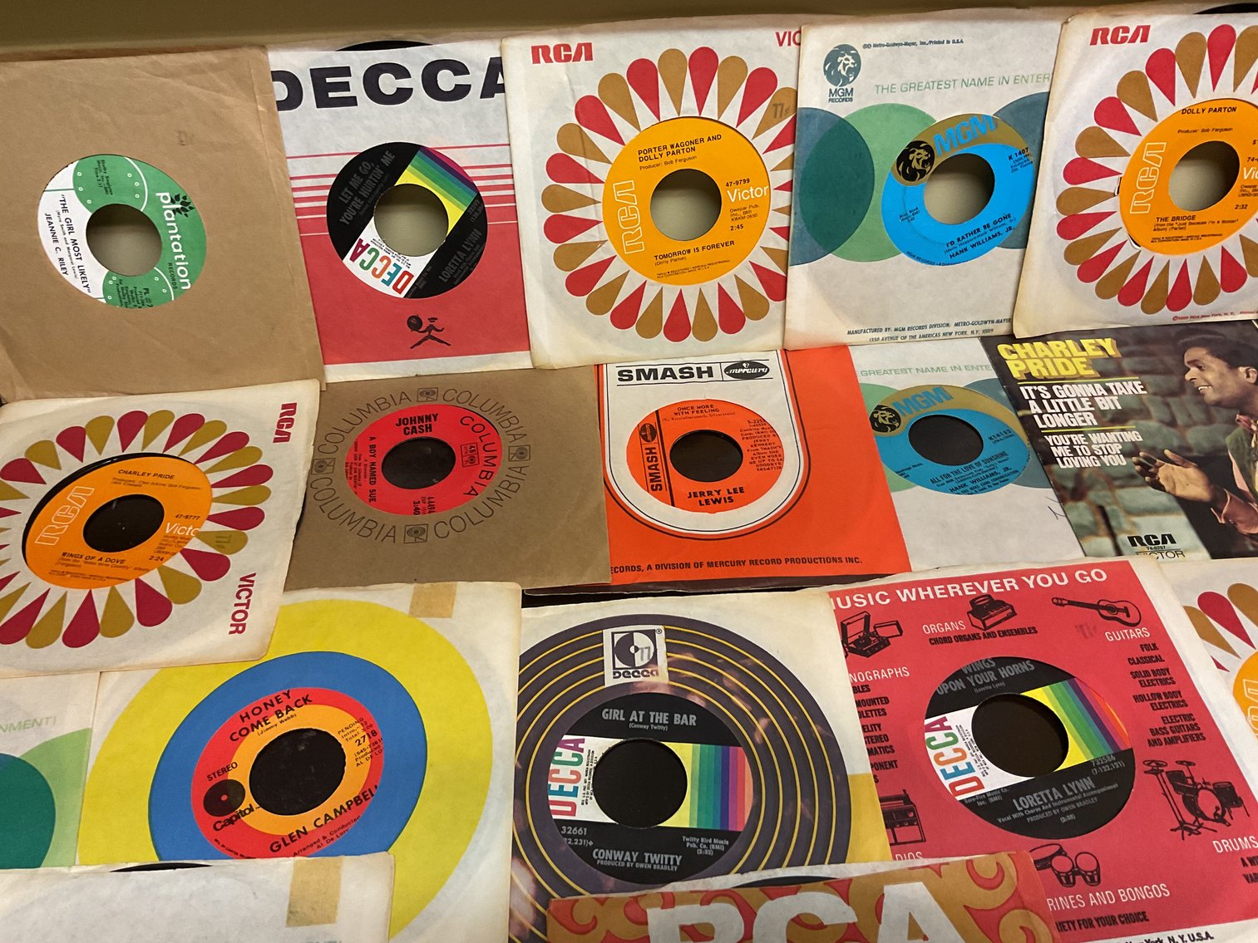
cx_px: 629
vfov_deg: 48.2
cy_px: 472
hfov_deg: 61.7
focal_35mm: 29
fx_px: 1054
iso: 100
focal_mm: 3
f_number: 1.8
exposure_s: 1/60
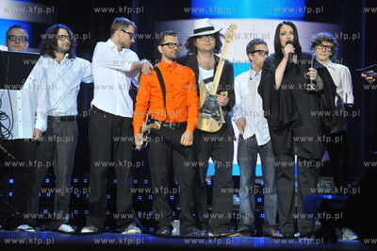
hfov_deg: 17.7
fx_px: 1214
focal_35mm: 116
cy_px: 126
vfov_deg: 11.8
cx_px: 188
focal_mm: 116
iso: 3200
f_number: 5.6
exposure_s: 1/200
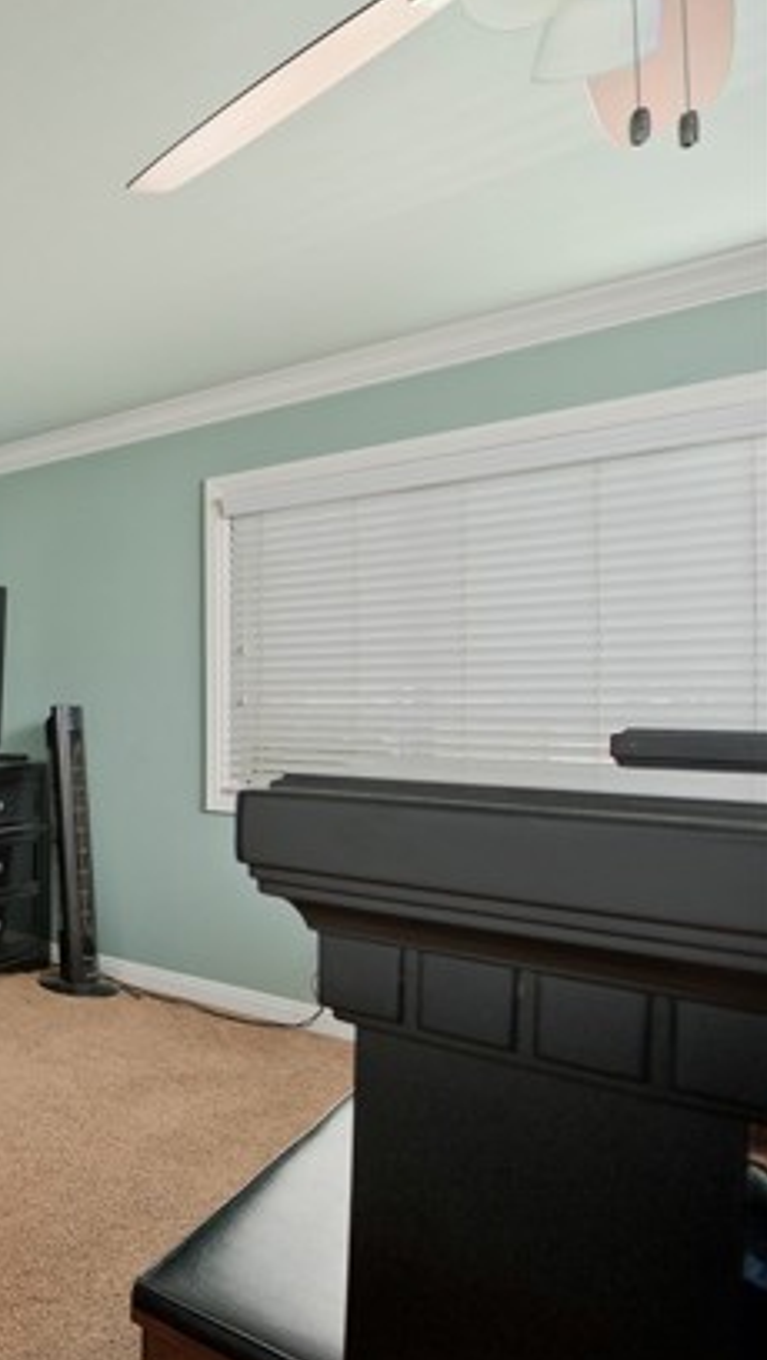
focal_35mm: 23
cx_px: -297
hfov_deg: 32.4
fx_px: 830
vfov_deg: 78.7
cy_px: 675
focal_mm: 14
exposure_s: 1/50
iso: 400
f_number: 6.3
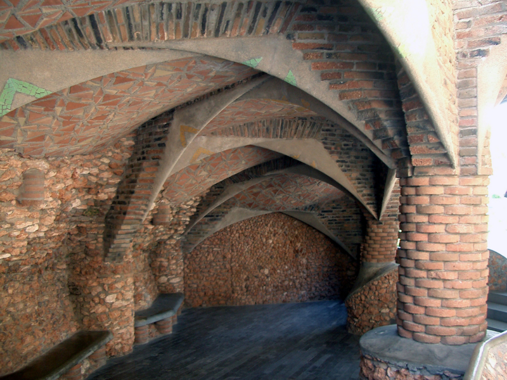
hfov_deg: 52.6
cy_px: 190
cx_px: 254
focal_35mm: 35
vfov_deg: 40.7
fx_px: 513
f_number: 2.6
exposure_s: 1/20
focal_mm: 5.8
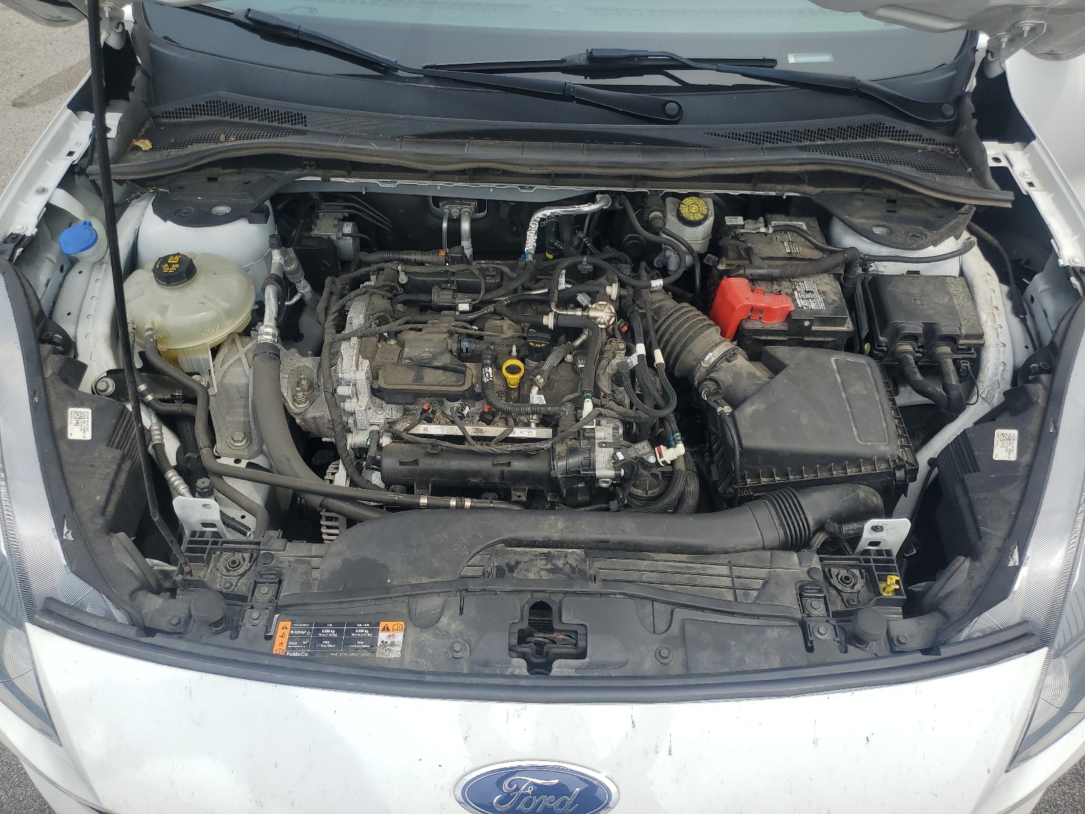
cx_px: 542
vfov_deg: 53.1
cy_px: 407
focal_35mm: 26
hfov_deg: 67.3
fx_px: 815
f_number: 1.5
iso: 50
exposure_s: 1/1429
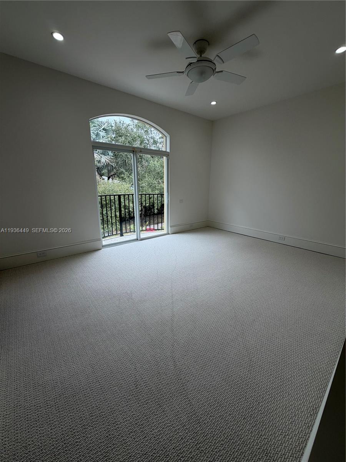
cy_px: 231
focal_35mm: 14
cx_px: 173
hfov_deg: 85.7
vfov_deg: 102.1
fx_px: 187
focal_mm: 2.22
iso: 40
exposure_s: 1/187
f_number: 2.2
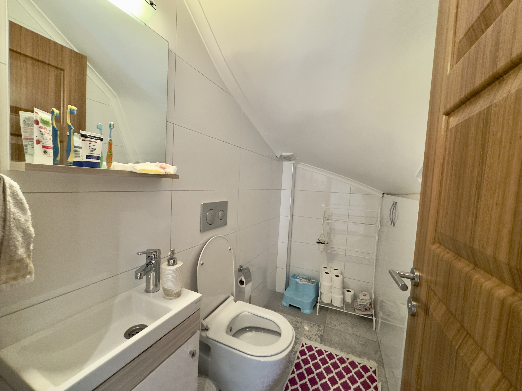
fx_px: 211
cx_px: 261
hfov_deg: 102.1
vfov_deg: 85.7
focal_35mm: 14
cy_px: 196
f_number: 2.2
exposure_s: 1/50
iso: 640
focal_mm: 2.22
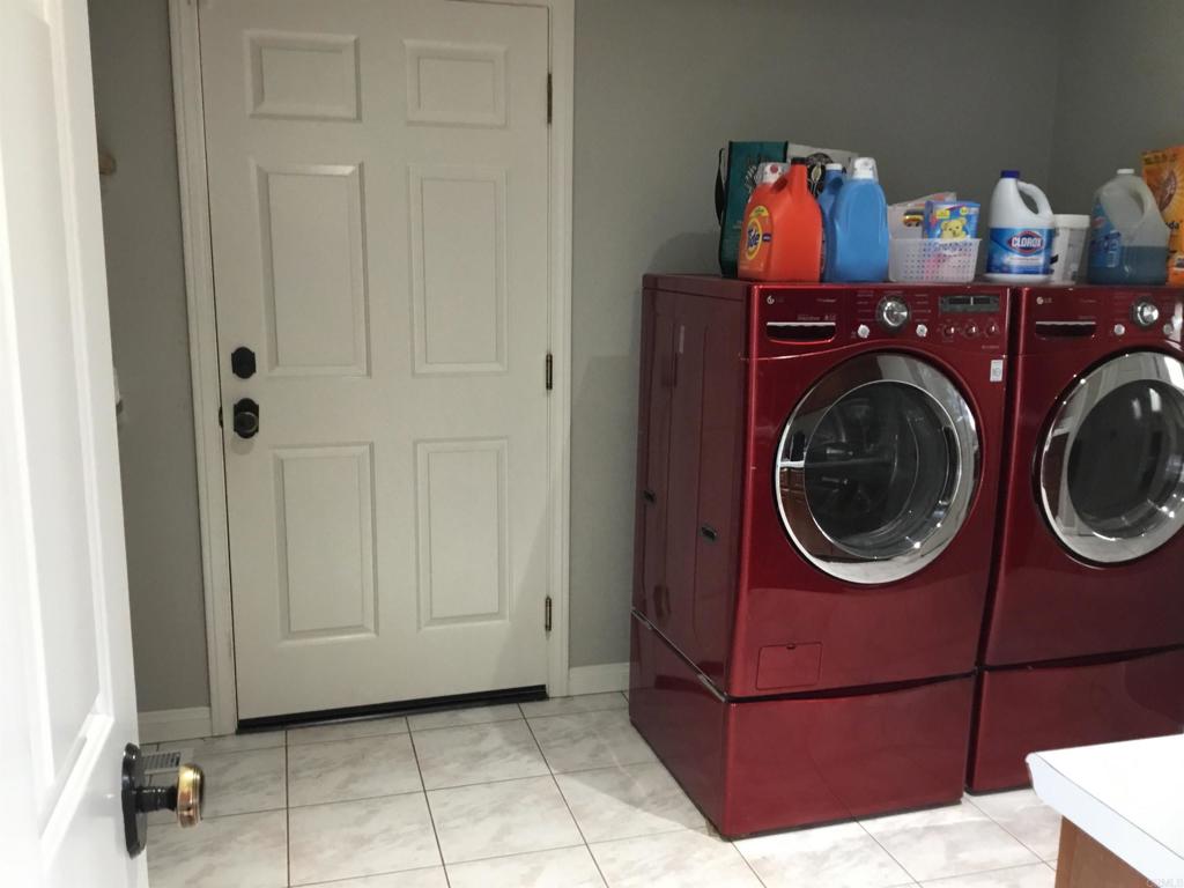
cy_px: 444
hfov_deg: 58.4
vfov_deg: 45.4
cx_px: 592
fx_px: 1060
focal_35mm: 31
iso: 100
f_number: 2.4
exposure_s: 1/30
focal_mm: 3.3
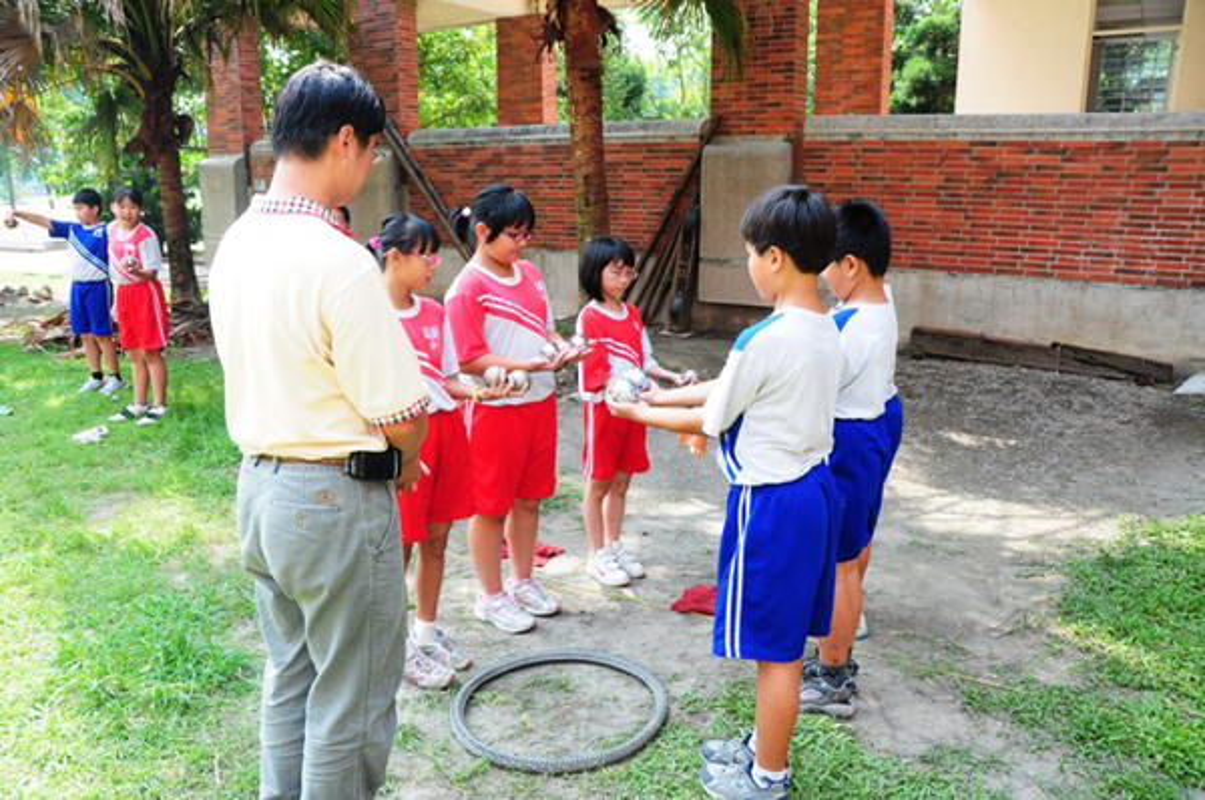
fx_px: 902
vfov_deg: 47.8
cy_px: 400
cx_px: 602
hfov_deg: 67.5
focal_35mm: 27
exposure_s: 1/320
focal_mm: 18
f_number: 5.6
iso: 640
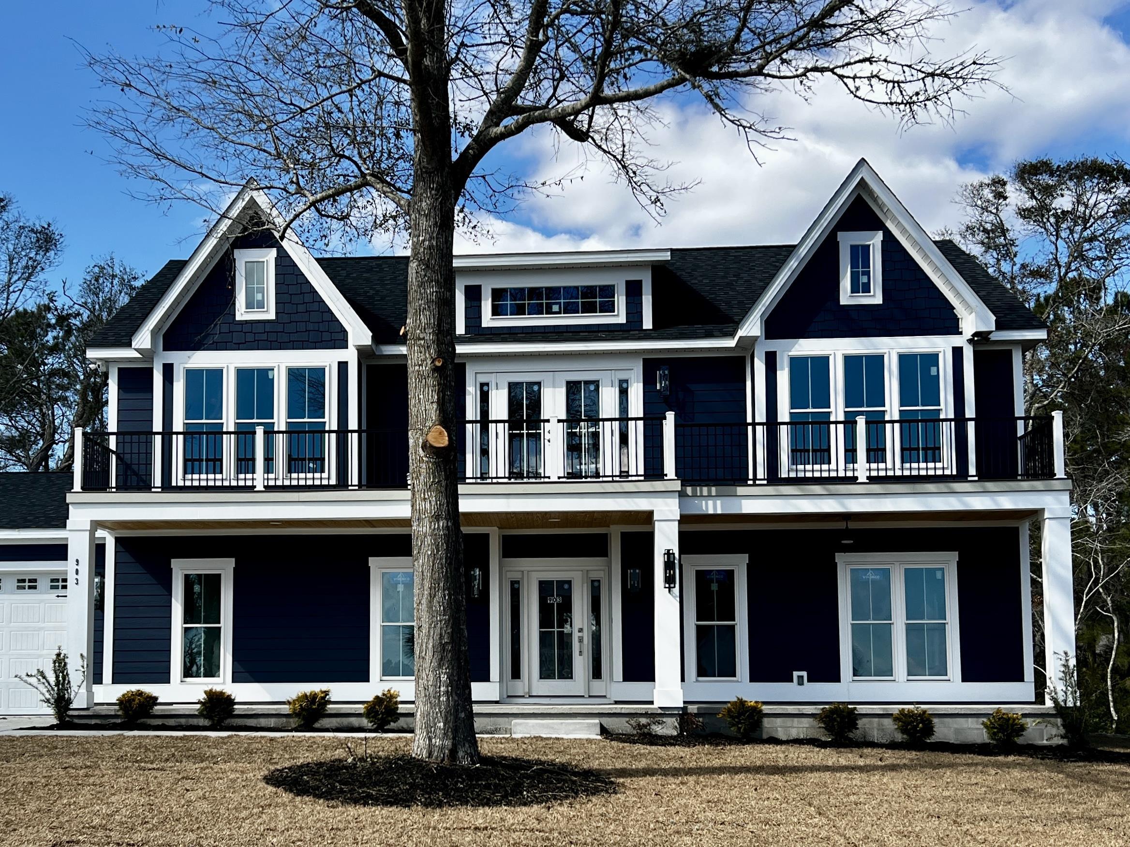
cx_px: 565
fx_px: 849
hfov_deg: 67.3
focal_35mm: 26
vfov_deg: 53.1
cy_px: 424
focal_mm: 5.7
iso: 50
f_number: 1.5
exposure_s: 1/2762
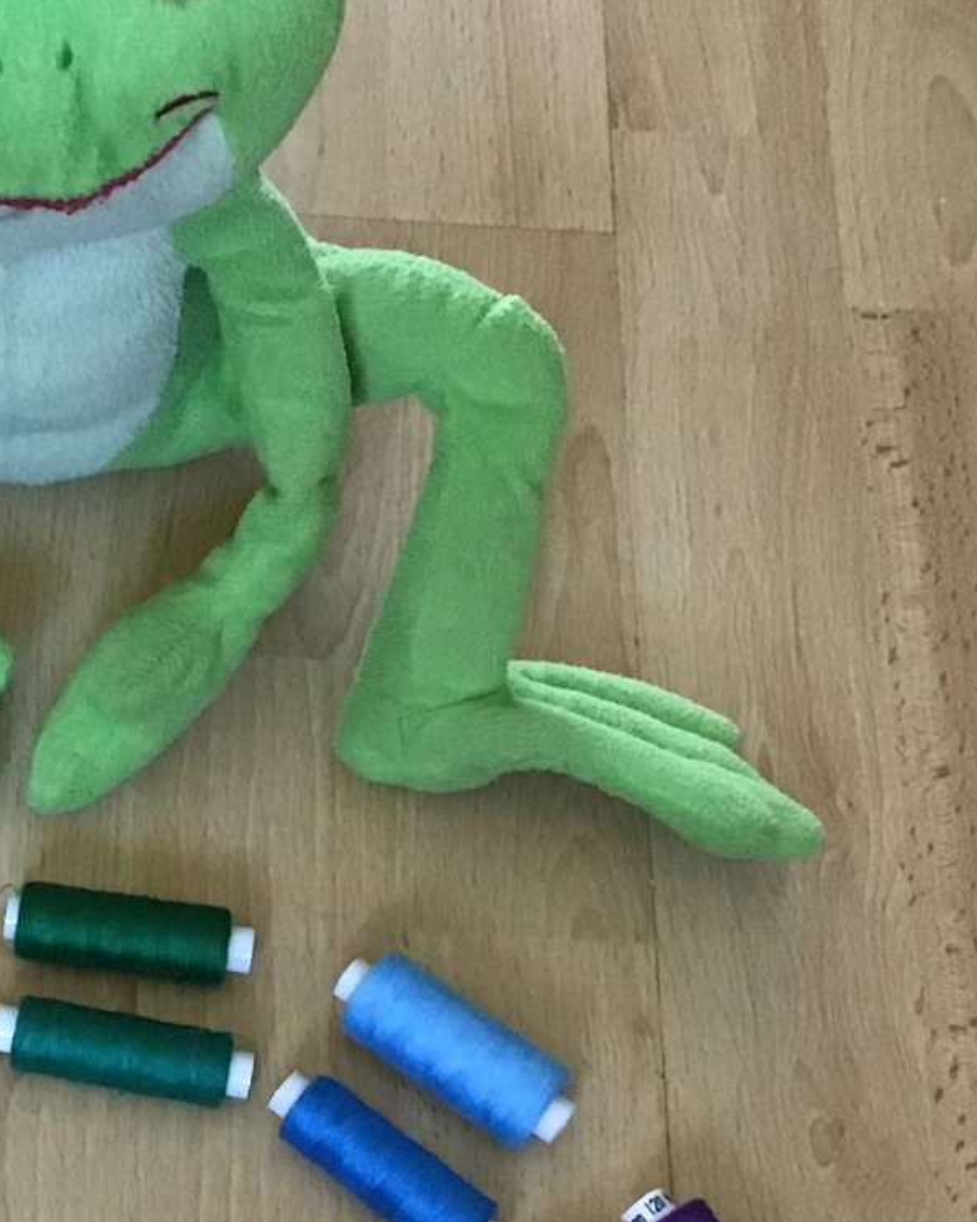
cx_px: 95
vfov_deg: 22.8
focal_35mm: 83
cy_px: 906
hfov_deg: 18.2
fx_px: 3002
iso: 200
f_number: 2.4
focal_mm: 3.3
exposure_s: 1/17
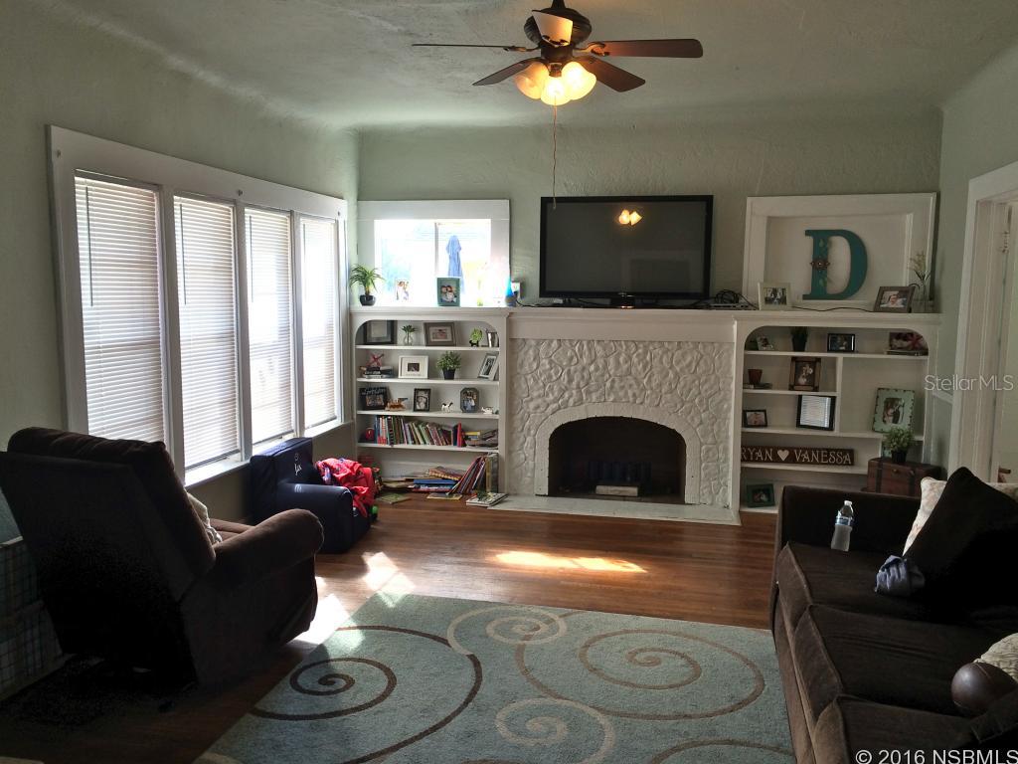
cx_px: 509
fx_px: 853
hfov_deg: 61.7
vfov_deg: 48.2
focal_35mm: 29
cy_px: 382
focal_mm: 4.15
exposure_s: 1/60
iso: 32
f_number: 2.2
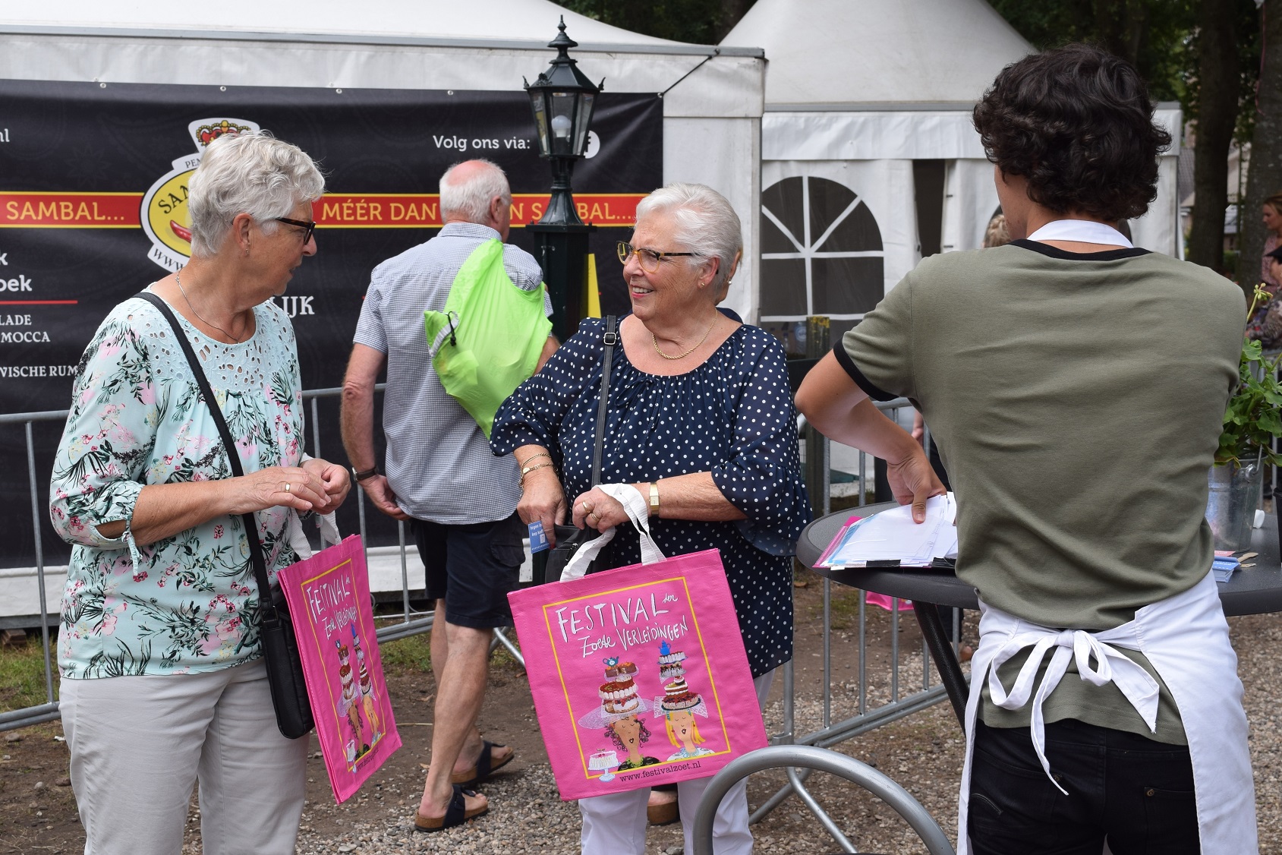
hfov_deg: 43.6
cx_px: 641
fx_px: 1602
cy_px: 428
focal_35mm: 45
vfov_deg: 29.9
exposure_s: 1/320
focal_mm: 30
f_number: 9
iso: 200
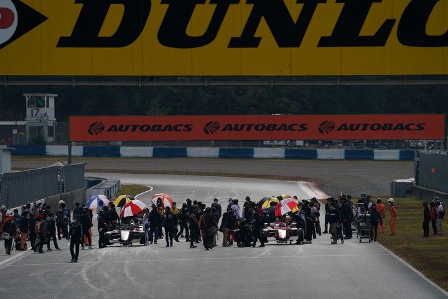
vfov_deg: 2.3
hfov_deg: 3.4
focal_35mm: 600
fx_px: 7466
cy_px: 150
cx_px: 224
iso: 200
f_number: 10
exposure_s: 1/800
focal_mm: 600
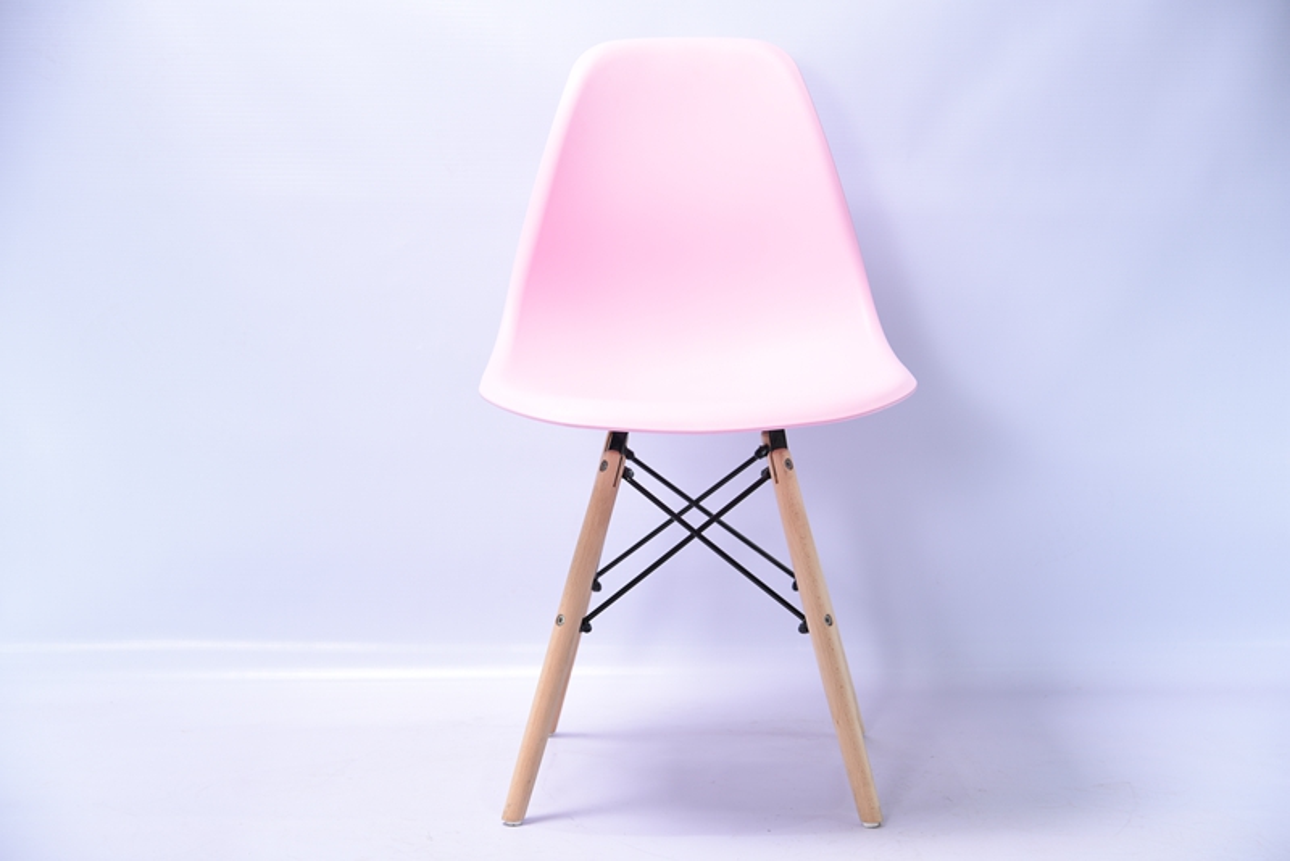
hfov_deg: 30.5
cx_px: 645
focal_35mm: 66
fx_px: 2366
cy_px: 430
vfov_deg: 20.6
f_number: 4.5
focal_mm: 66
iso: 125
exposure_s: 1/50
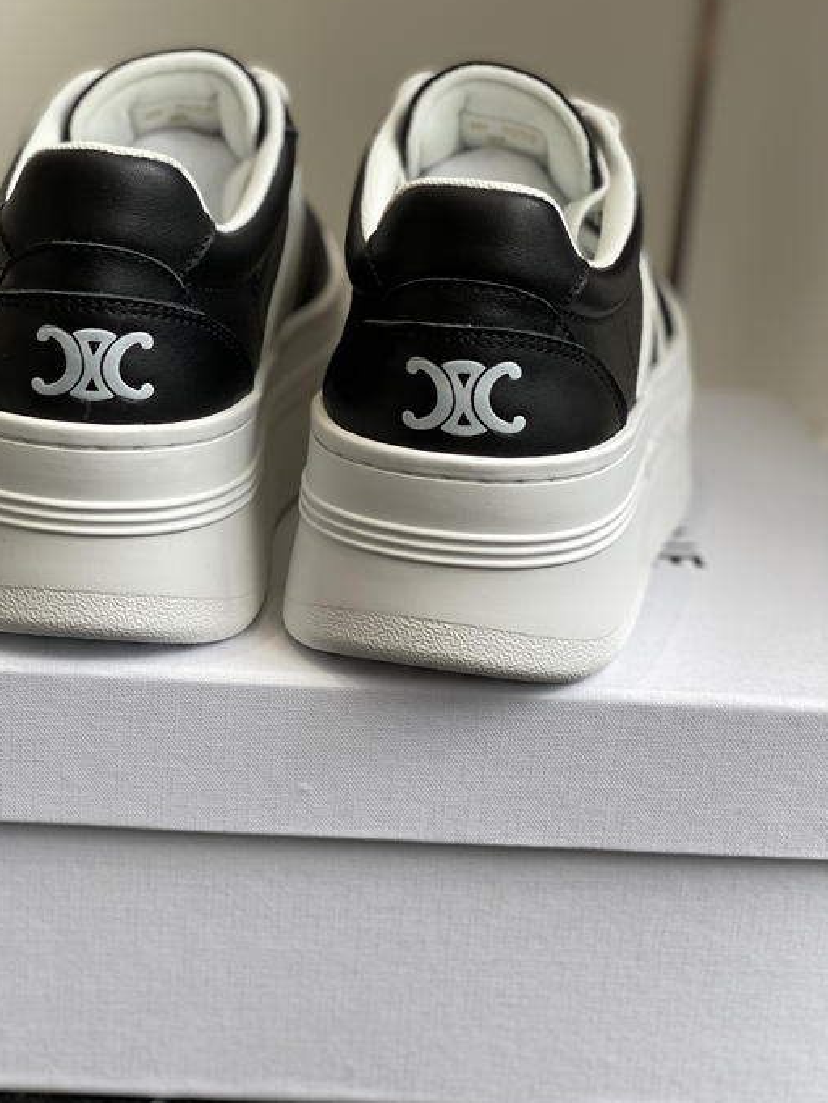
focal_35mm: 66
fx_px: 2104
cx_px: 309
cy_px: 497
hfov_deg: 22.2
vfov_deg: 29.4
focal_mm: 6
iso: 20
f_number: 2
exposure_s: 1/160
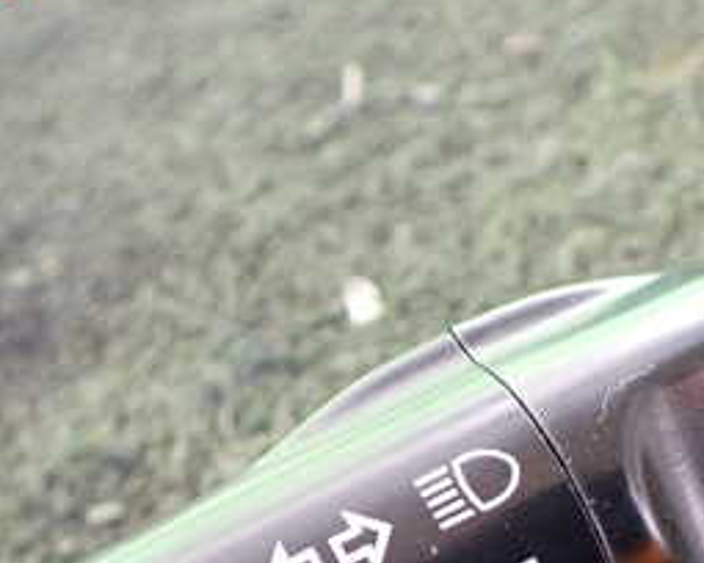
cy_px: 566
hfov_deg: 27.5
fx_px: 1438
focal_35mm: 69
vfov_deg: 21.4
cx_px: 340
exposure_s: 1/125
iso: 640
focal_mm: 5.4
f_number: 2.3
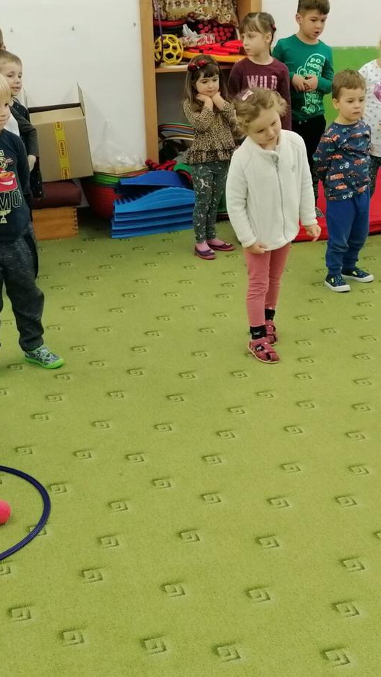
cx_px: 215
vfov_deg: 37.8
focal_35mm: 55
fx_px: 988
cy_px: 331
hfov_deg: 21.8
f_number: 1.8
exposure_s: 1/50
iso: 160
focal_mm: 4.75
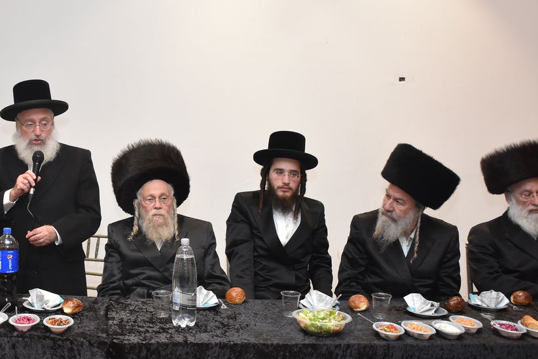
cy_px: 175
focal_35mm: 46
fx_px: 687
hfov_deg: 42.0
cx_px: 166
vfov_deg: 29.2
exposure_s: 1/125
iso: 1600
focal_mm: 18
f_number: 5.6
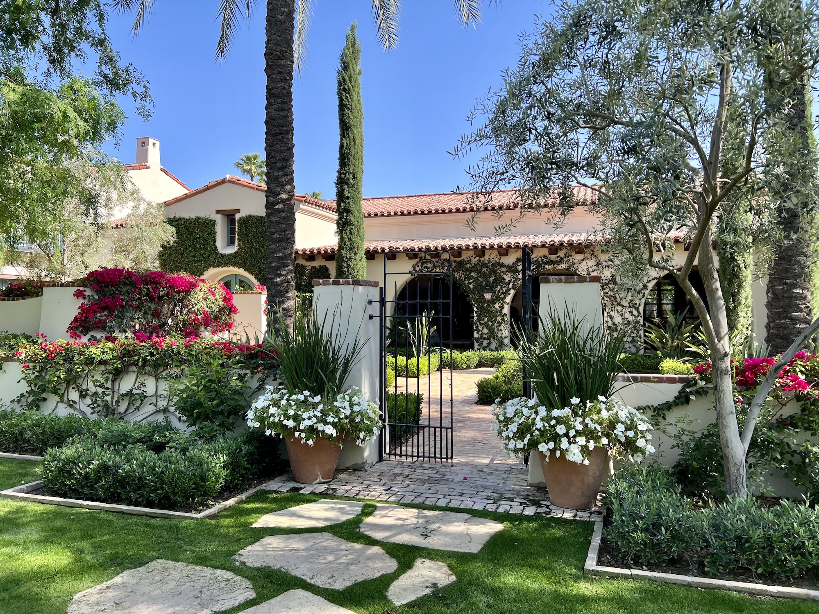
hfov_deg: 67.3
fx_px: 615
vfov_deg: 53.1
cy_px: 307
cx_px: 410
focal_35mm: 26
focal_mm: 5.7
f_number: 1.5
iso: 50
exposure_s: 1/1295
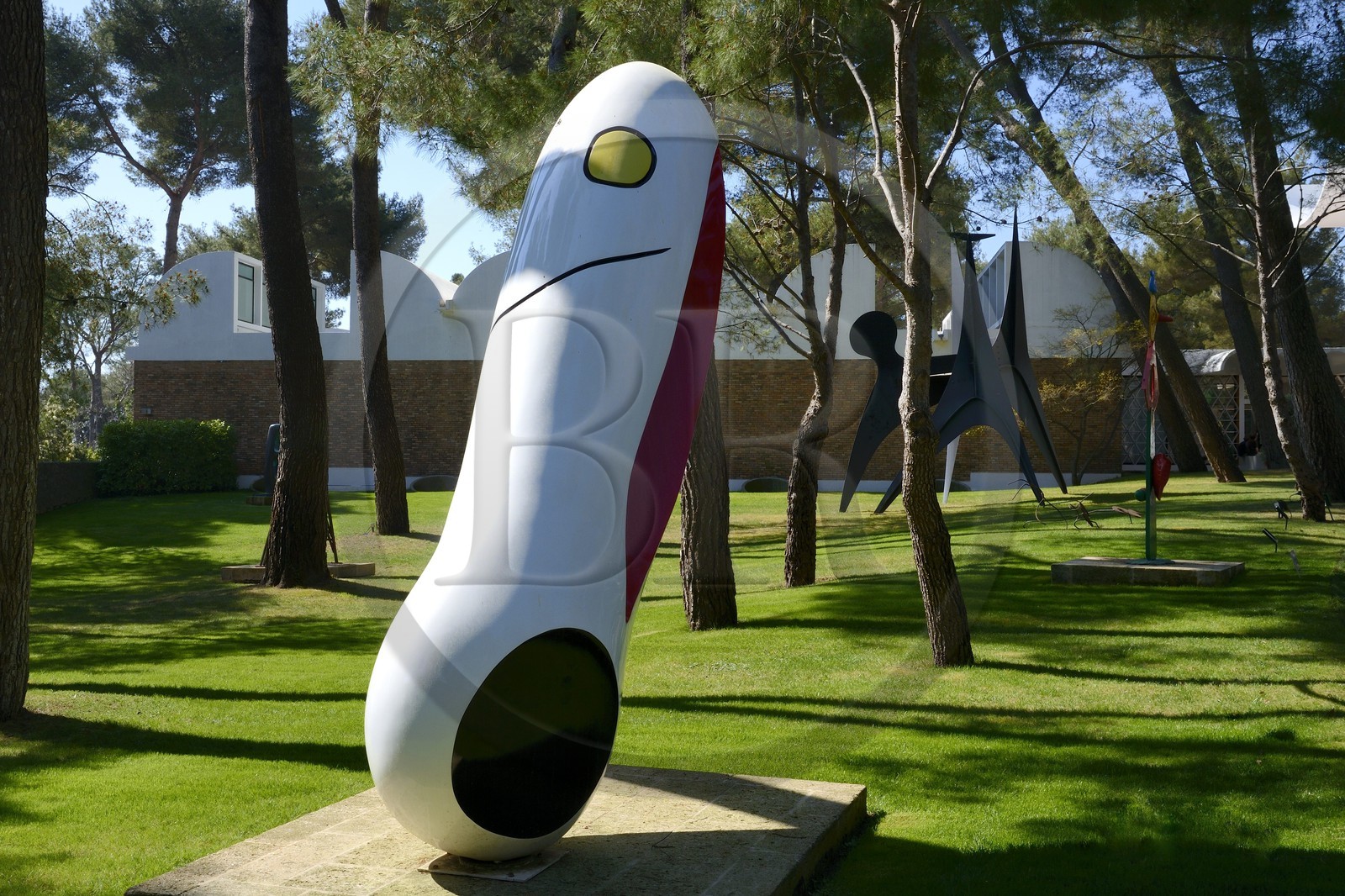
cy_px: 448
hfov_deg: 50.7
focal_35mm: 38
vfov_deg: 35.0
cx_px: 672
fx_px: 1419
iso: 200
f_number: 13
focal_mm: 38
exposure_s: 1/160
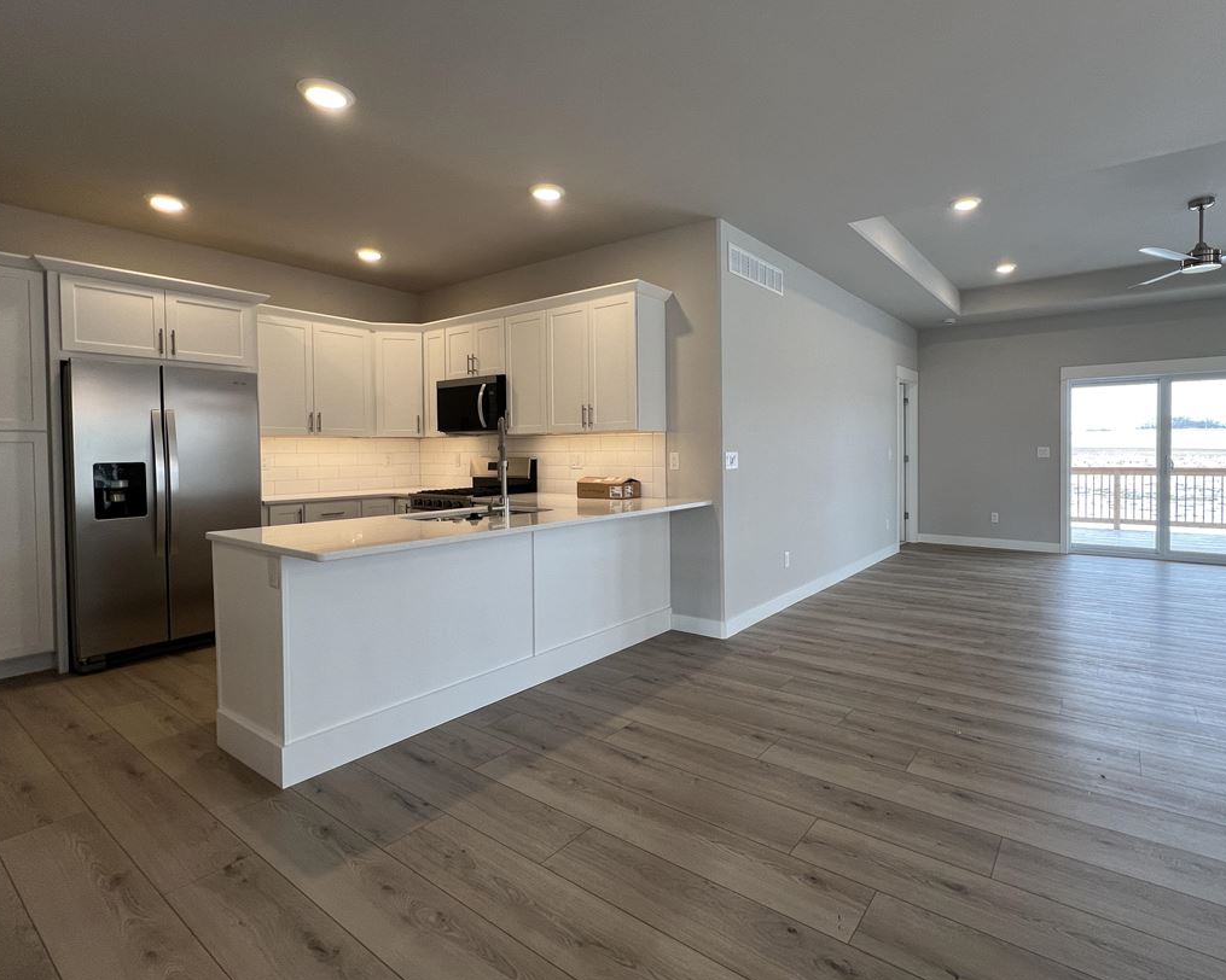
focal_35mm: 16
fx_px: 581
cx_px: 701
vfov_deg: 80.3
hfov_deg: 92.5
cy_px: 463
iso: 100
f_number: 1.8
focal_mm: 1.57
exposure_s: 1/120
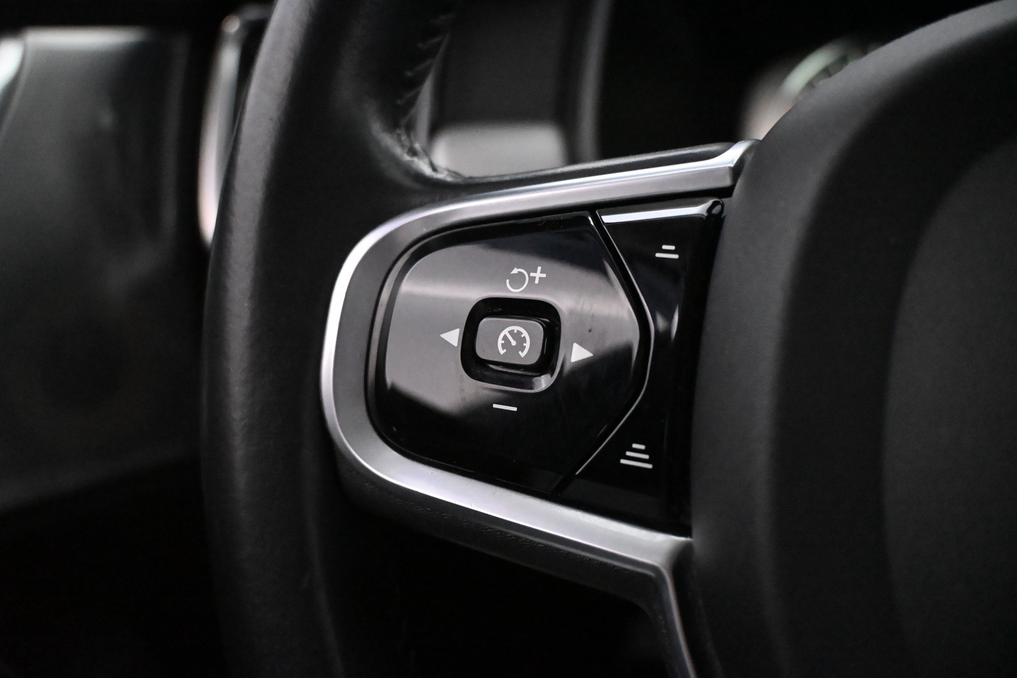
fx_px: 911
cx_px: 508
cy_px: 339
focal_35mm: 32
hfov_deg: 58.3
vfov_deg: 40.8
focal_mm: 21.5
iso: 12800
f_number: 4
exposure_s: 1/125
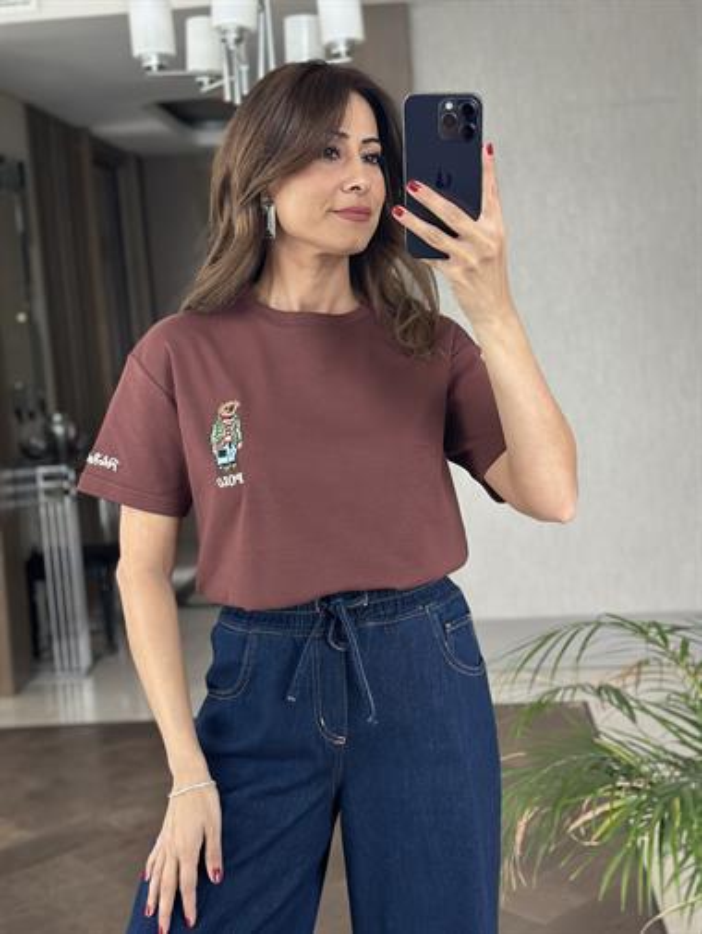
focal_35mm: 48
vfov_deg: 39.6
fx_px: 1297
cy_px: 467
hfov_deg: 30.3
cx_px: 351
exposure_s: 1/60
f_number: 1.78
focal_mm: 6.86
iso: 320
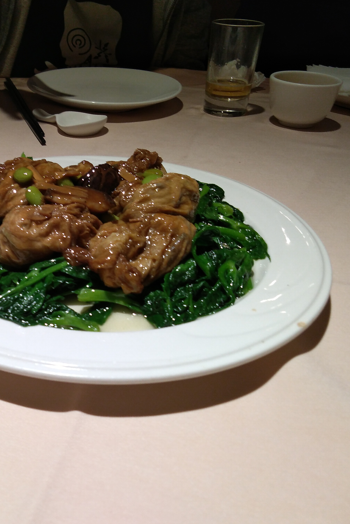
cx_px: 76
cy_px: 263
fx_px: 539
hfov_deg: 35.0
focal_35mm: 37
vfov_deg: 51.9
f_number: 2.2
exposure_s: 1/30
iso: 104
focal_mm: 3.46
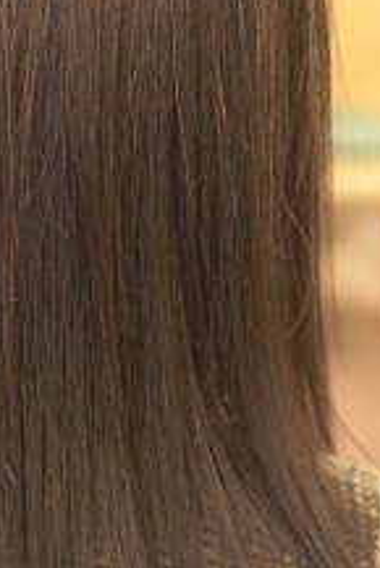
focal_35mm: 121
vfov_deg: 16.9
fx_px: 1915
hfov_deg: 11.3
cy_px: 243
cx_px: 37
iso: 400
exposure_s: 1/125
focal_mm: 35
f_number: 2.2
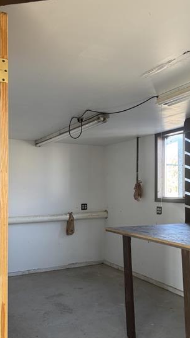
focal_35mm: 37
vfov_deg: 53.9
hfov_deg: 31.7
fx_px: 332
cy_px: 188
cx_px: 128
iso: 160
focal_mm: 6.76
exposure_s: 1/121
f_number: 1.78
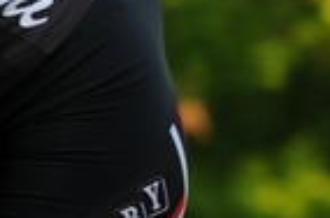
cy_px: 56
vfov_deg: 2.1
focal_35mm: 666
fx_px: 6092
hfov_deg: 3.1
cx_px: -328
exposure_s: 1/640
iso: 200
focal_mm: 105
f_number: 2.8
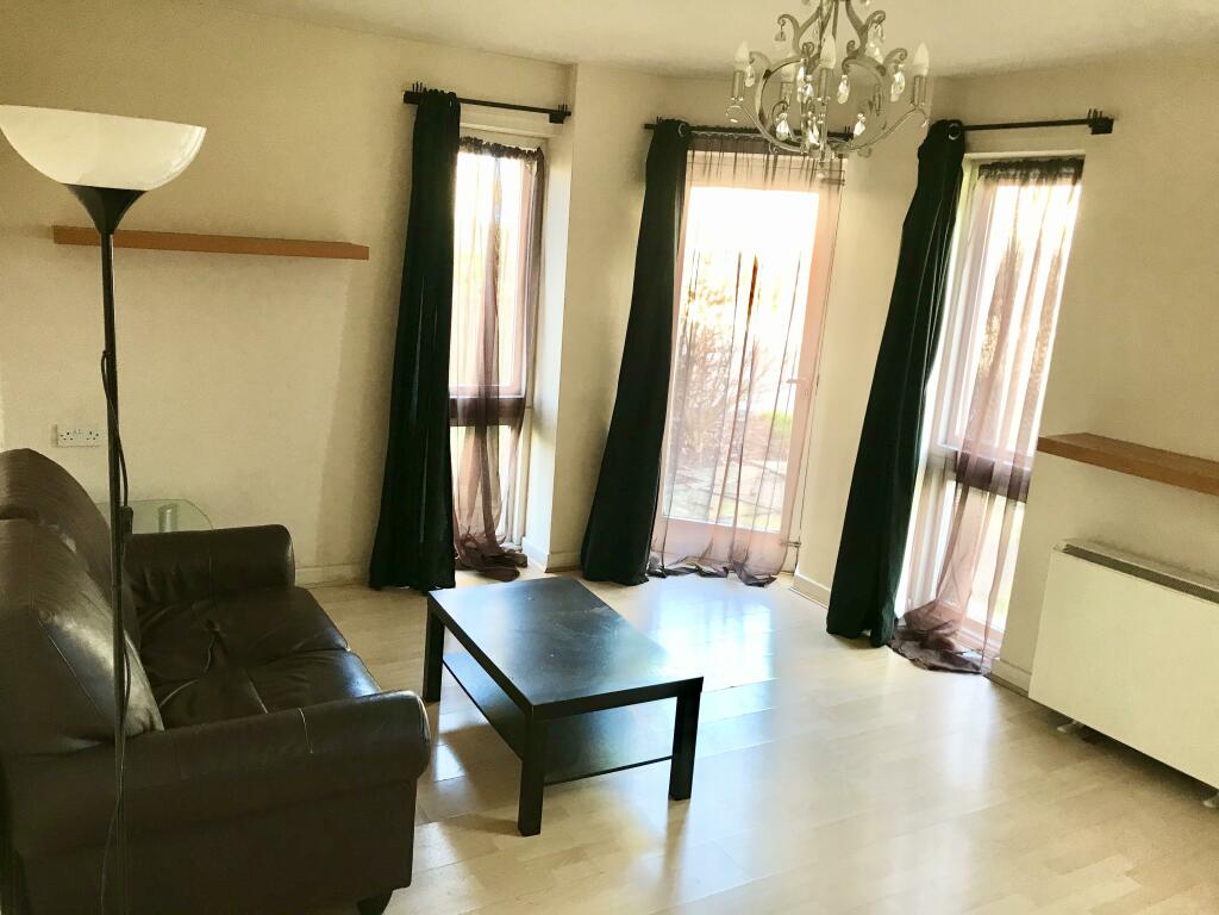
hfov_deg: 63.4
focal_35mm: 28
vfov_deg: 49.7
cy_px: 458
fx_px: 986
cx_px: 610
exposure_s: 1/20
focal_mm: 3.99
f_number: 1.8
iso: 40
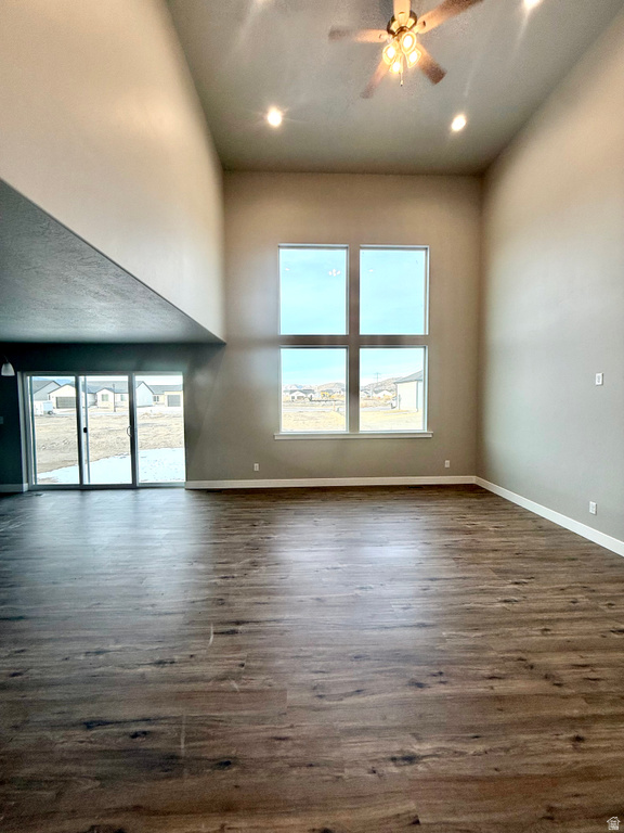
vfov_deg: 102.1
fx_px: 336
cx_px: 312
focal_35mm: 14
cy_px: 416
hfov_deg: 85.7
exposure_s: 1/146
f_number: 2.2
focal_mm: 2.22
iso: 50
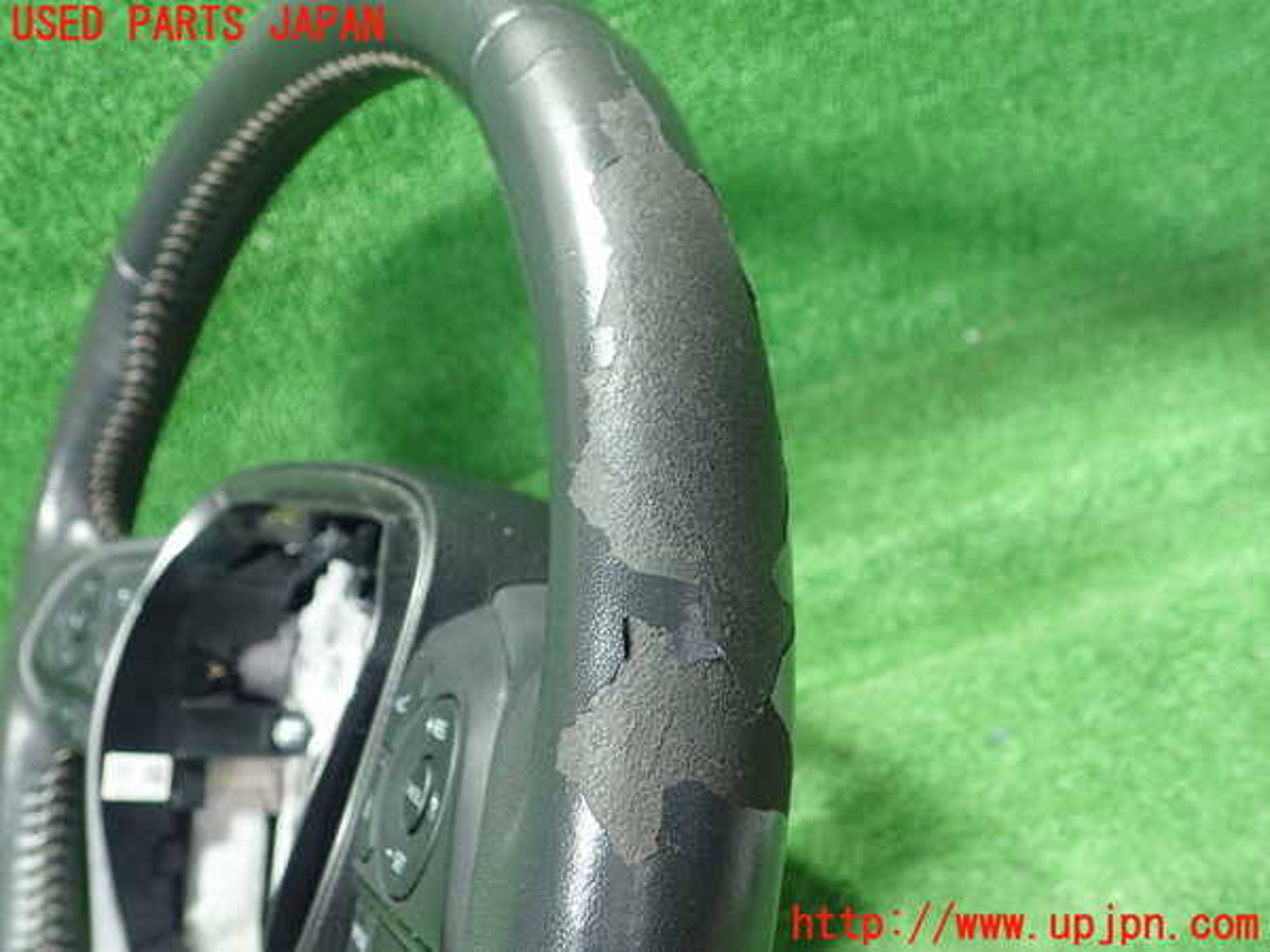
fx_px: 1101
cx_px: 635
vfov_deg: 46.8
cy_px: 476
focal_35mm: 30
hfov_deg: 60.0
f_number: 2.3
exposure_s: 1/60
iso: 800
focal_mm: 5.5
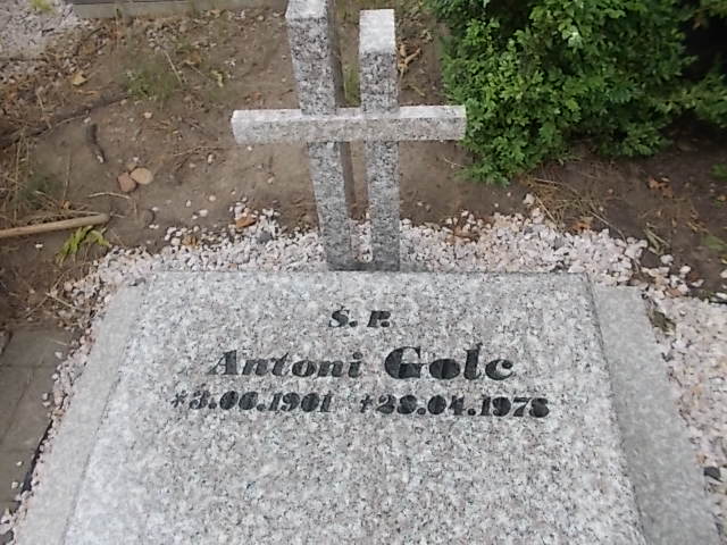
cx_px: 364
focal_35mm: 26
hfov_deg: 67.3
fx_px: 546
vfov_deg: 53.1
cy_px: 272
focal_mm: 4.6
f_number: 3.2
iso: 80
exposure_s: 1/200
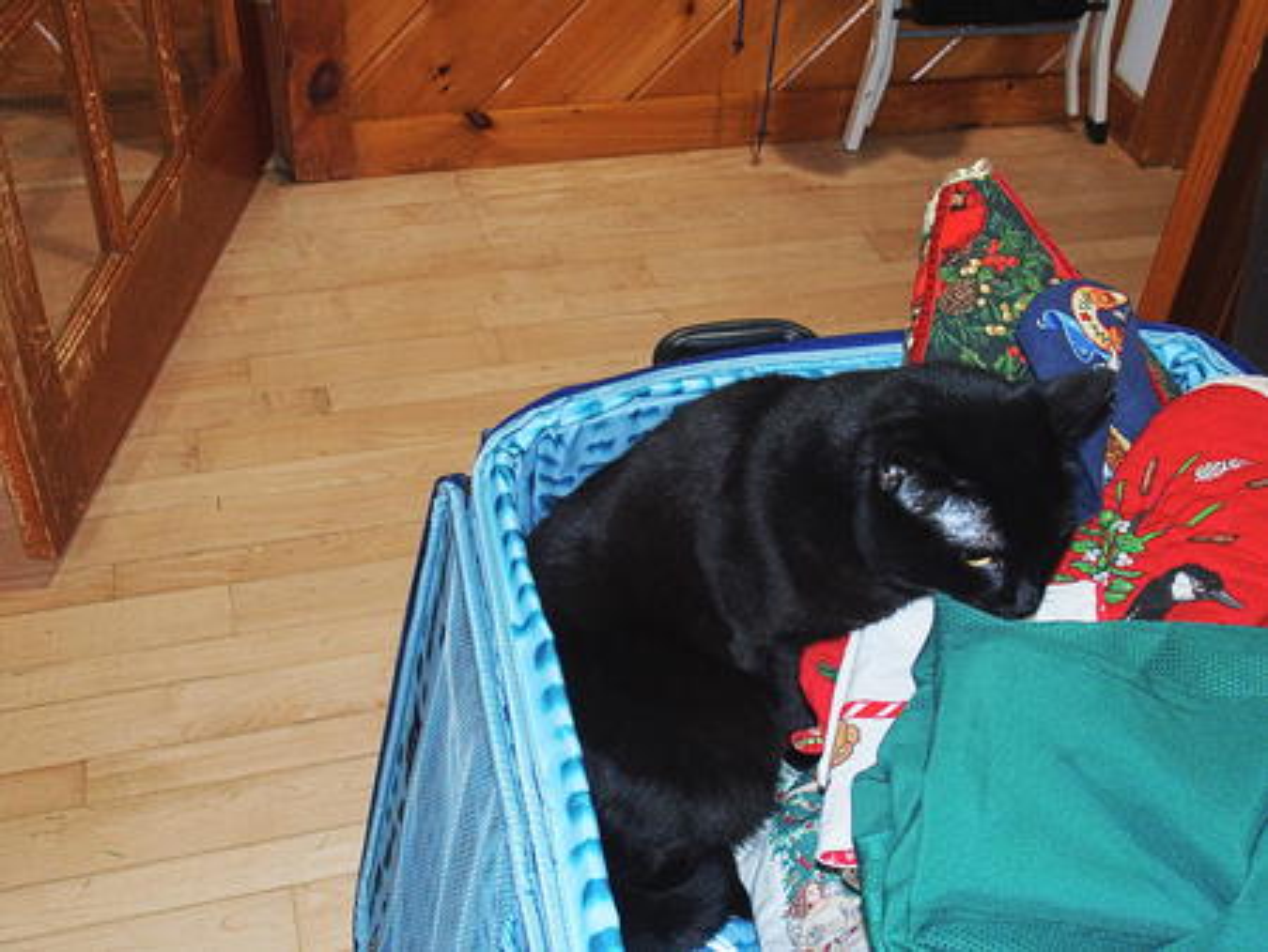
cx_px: 634
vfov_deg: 37.8
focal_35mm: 38
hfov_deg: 49.0
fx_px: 1393
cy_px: 476
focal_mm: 8.1
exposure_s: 1/40
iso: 400
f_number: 2.8
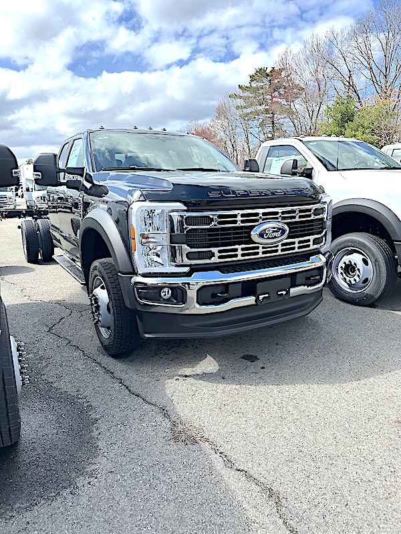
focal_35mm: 24
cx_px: 200
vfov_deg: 71.6
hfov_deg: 56.8
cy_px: 267
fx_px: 371
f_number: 1.78
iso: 80
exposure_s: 1/3058
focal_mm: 6.86
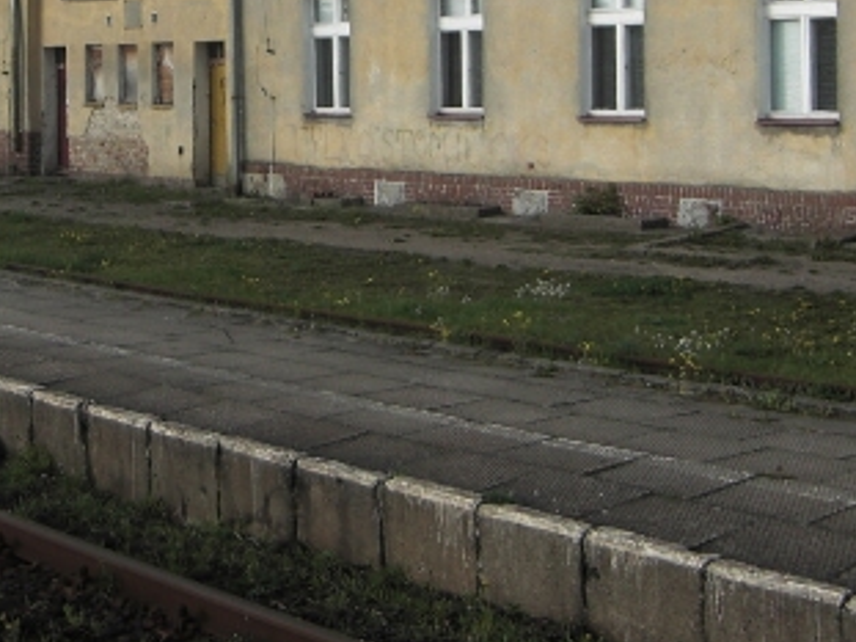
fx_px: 1780
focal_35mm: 72
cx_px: 162
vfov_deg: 20.0
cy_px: 61
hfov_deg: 26.5
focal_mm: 4.9
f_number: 2.6
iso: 50
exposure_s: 1/640
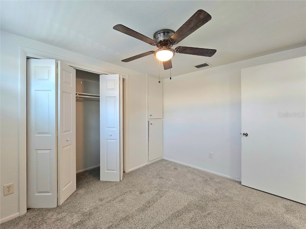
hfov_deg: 106.2
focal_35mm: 13
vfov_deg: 89.9
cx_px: 153
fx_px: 115
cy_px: 114
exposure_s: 1/60.2
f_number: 2.2
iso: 200
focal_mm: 2.2
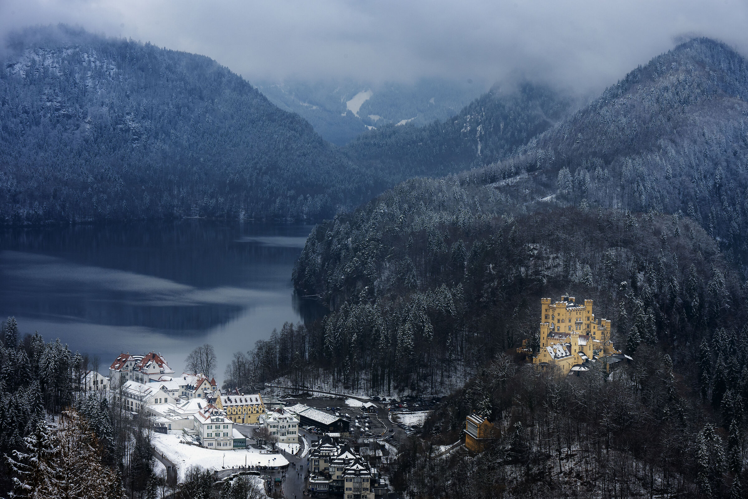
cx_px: 374
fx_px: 1704
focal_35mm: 82
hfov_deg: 24.8
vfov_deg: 16.7
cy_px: 250
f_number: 13
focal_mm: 82
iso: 400
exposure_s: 1/400
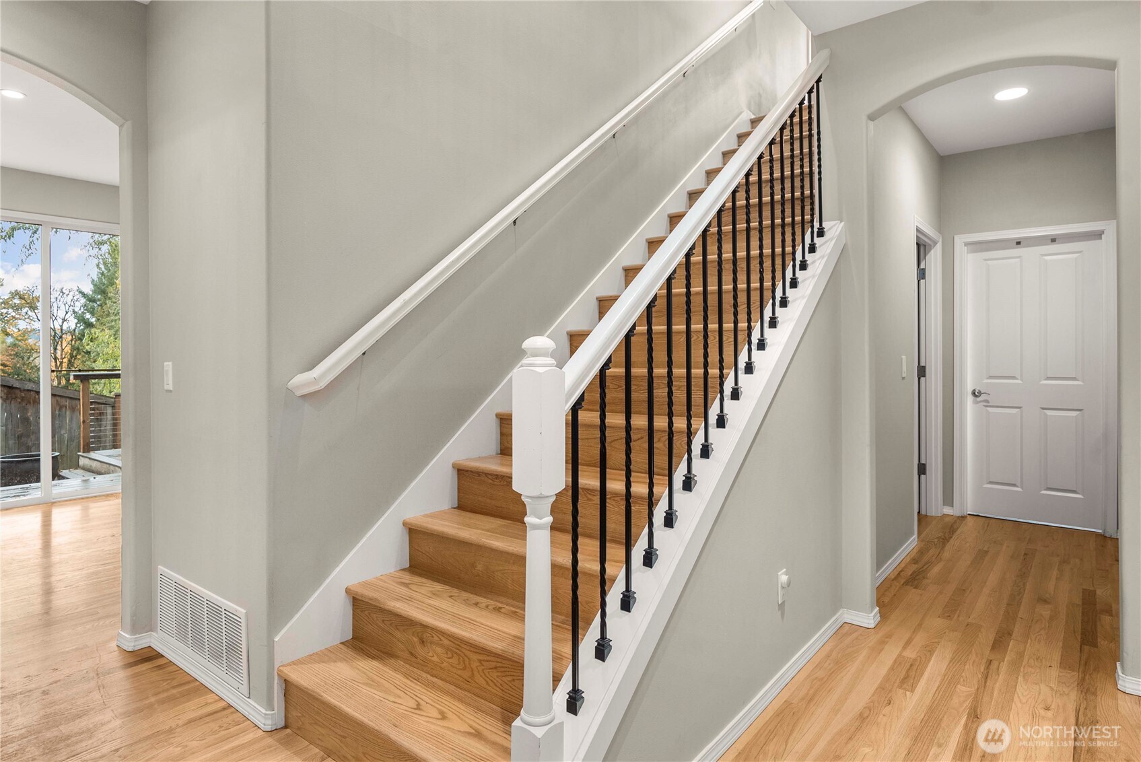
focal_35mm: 19
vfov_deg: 64.6
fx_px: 602
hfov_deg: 86.9
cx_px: 570
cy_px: 381
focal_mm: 19
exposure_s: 1/3
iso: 1000
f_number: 7.1
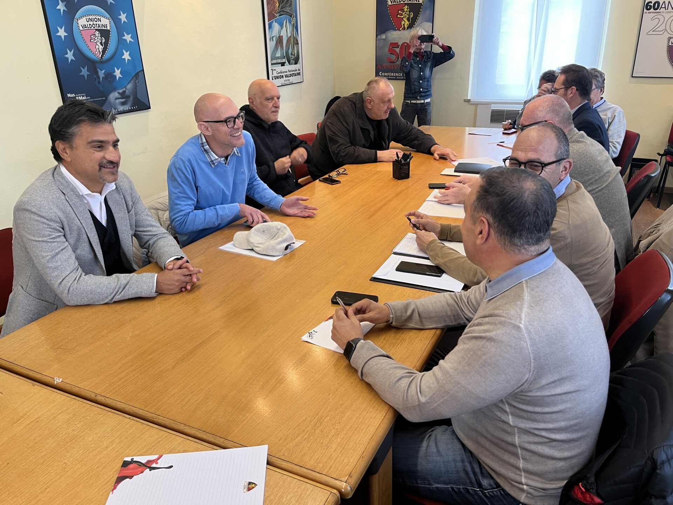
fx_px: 505
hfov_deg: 67.3
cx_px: 336
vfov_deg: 53.1
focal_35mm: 26
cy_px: 252
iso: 80
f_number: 1.6
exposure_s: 1/50
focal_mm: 5.1
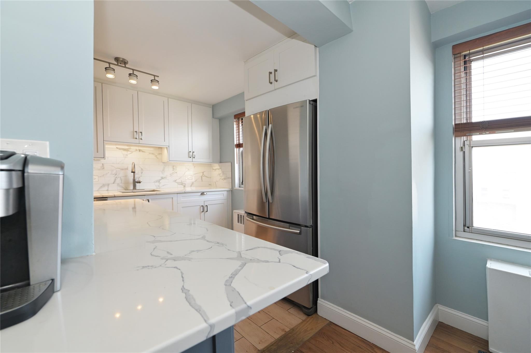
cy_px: 176
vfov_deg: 81.1
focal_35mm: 14
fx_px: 206
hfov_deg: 104.3
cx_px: 266
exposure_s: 1/200
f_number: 5.6
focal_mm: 14
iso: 1600
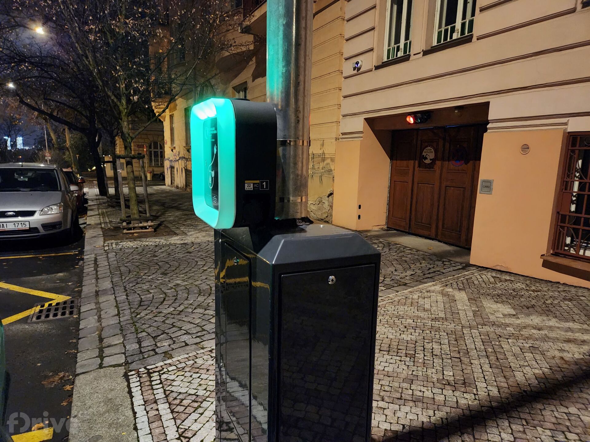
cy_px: 221
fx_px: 392
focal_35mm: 23
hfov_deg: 73.9
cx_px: 295
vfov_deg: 58.9
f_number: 1.8
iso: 1600
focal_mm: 5.4
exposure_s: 1/25
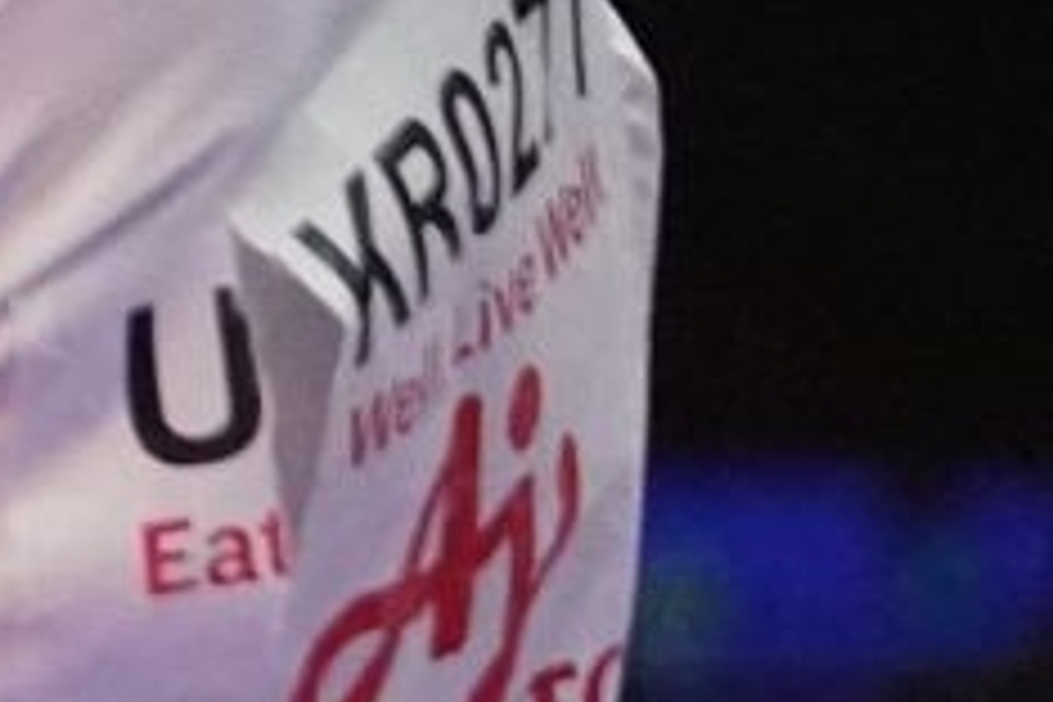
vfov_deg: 0.6
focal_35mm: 2286
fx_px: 66860
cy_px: 450
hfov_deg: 0.9
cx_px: -2169
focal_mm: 198
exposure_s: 1/1000
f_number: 2.8
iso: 6400
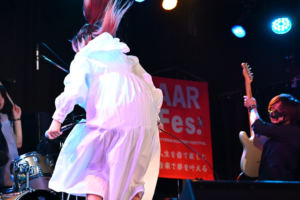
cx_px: 44
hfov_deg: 28.0
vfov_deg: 19.5
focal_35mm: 70
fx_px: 584
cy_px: 82
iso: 3200
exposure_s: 1/250
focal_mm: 35
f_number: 2
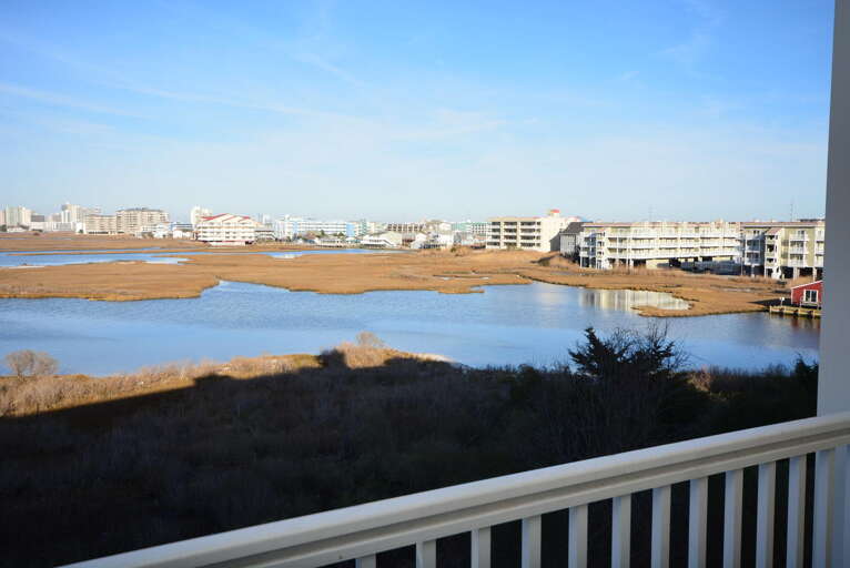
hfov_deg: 61.9
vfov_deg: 43.7
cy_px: 284
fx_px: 709
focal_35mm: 30
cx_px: 425
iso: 220
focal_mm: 20
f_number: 10
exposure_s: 1/250
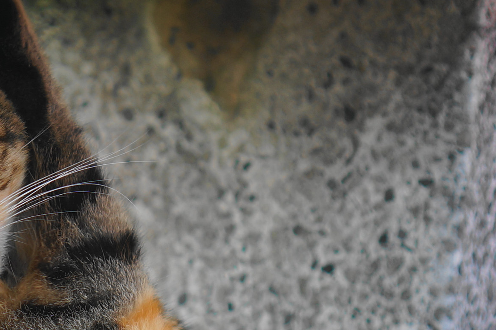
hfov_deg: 13.9
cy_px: 301
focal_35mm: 144
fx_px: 1987
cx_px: -60
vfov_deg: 9.4
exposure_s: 1/160
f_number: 2.8
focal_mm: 35
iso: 100
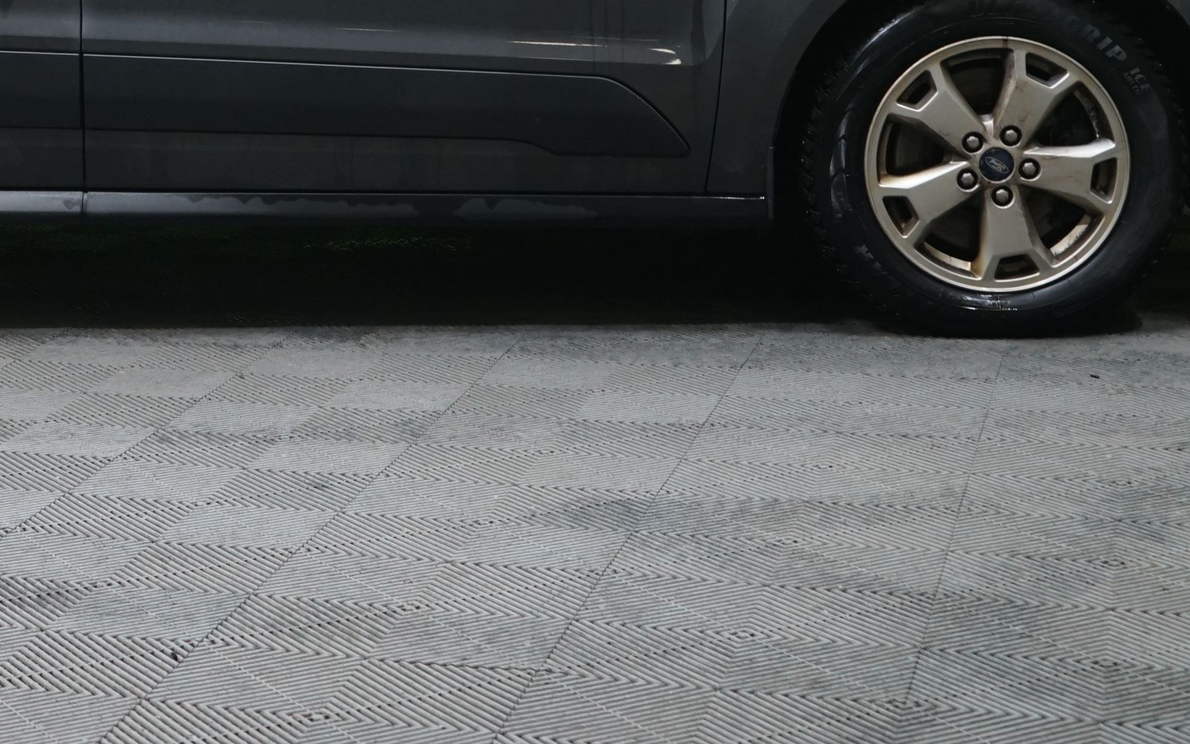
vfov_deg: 14.4
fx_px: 2854
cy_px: -125
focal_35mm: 88
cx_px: 97
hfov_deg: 22.9
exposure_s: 1/20
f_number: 4.5
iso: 1000
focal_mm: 36
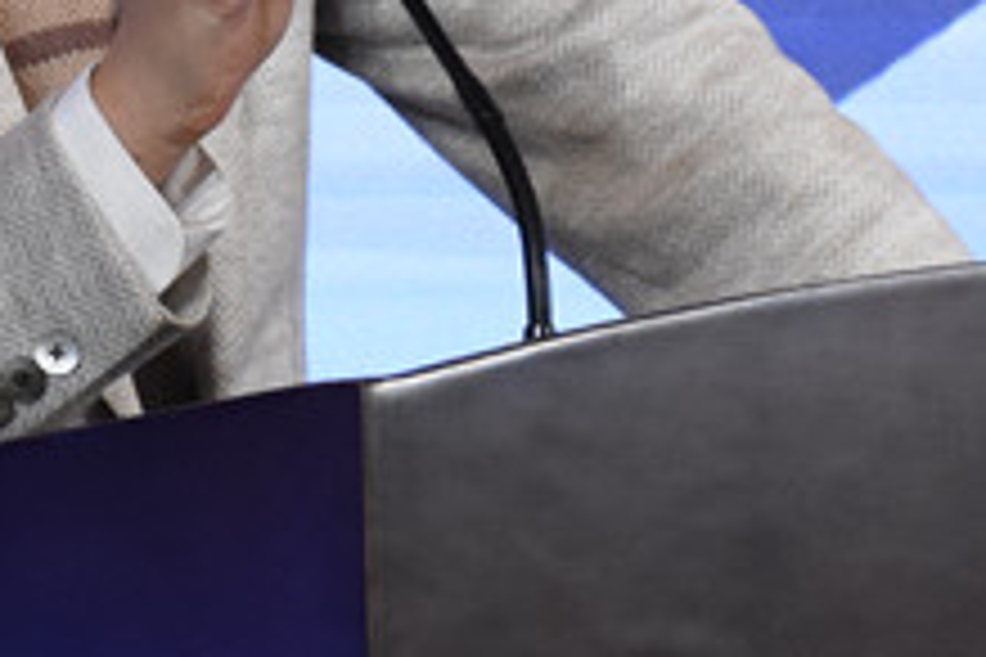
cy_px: -202
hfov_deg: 6.0
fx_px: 9394
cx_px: 266
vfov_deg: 4.0
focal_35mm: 343
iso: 2500
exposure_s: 1/250
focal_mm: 50
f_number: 8
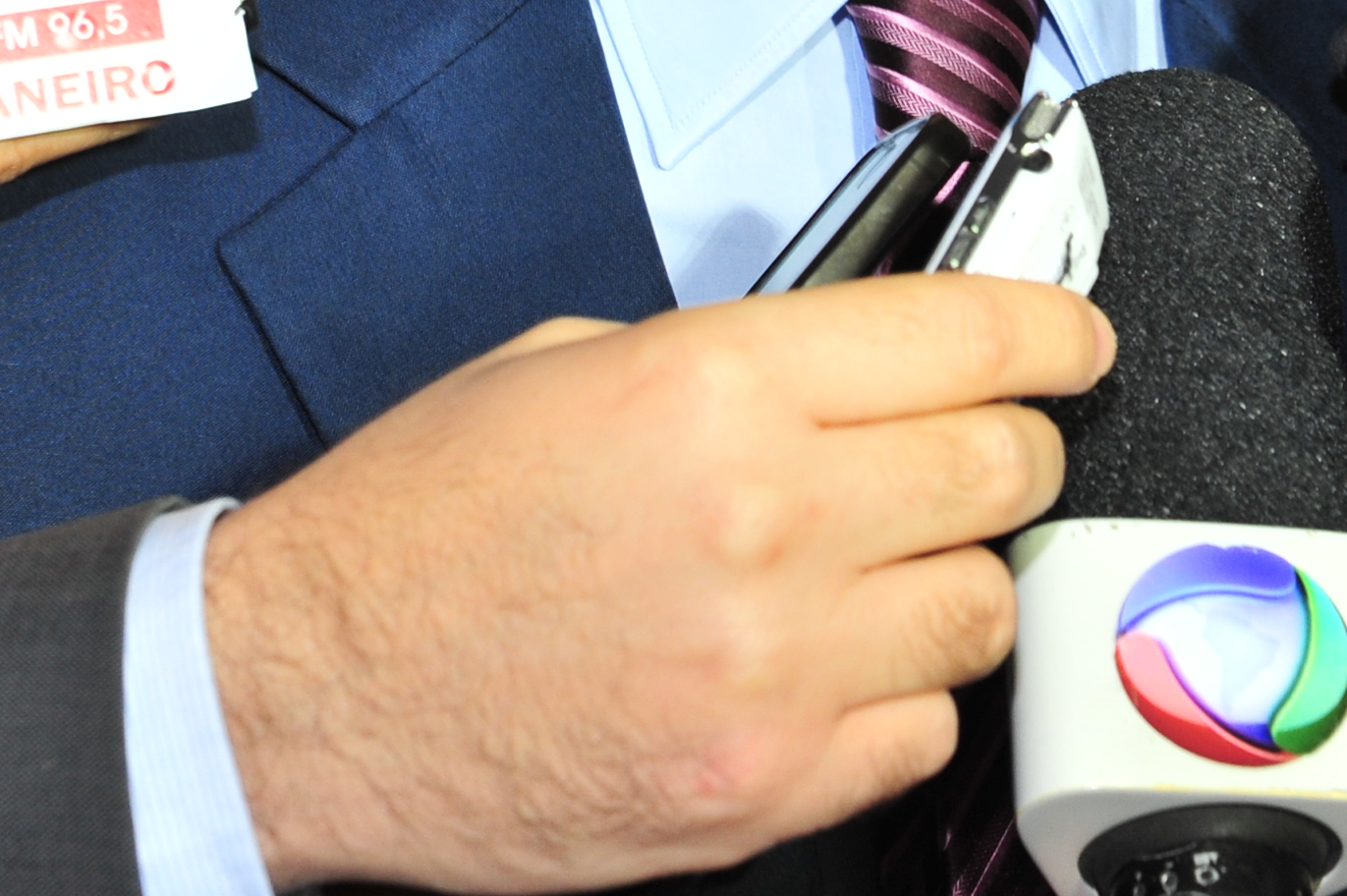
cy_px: -252
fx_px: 5571
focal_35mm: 149
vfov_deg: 9.1
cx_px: 1167
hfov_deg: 13.7
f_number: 5.6
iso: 800
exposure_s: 1/80
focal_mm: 48
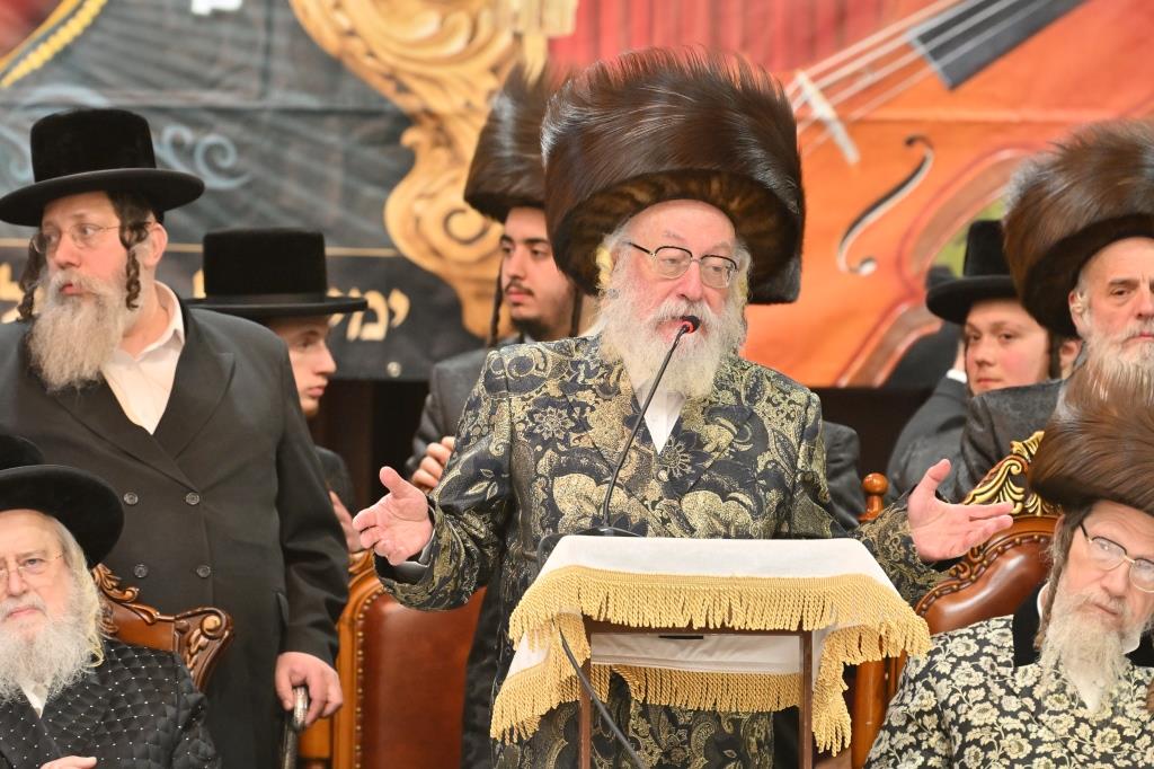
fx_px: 9613
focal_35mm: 300
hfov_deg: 6.9
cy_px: 384
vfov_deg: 4.6
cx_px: 577
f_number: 4
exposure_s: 1/320
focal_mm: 200
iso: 800
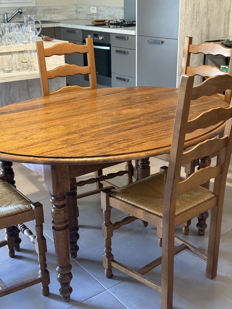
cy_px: 154
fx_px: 429
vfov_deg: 39.7
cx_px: 116
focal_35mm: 48
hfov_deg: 30.3
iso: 500
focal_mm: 6.76
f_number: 1.78
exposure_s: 1/40
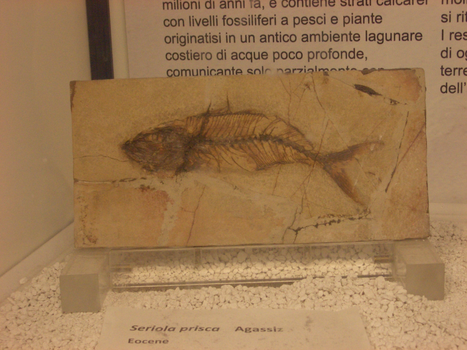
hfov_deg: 26.3
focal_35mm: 74
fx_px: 998
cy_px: 175
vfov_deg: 19.9
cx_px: 234
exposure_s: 1/10
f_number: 3.9
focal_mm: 12.2
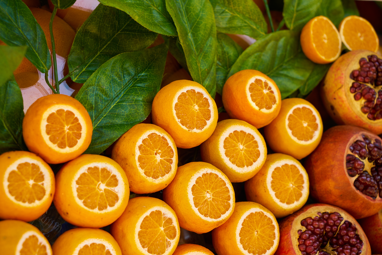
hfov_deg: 28.8
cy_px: 128
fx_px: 743
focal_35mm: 70
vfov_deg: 19.5
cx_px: 191
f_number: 5.6
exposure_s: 1/500
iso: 400
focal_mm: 70
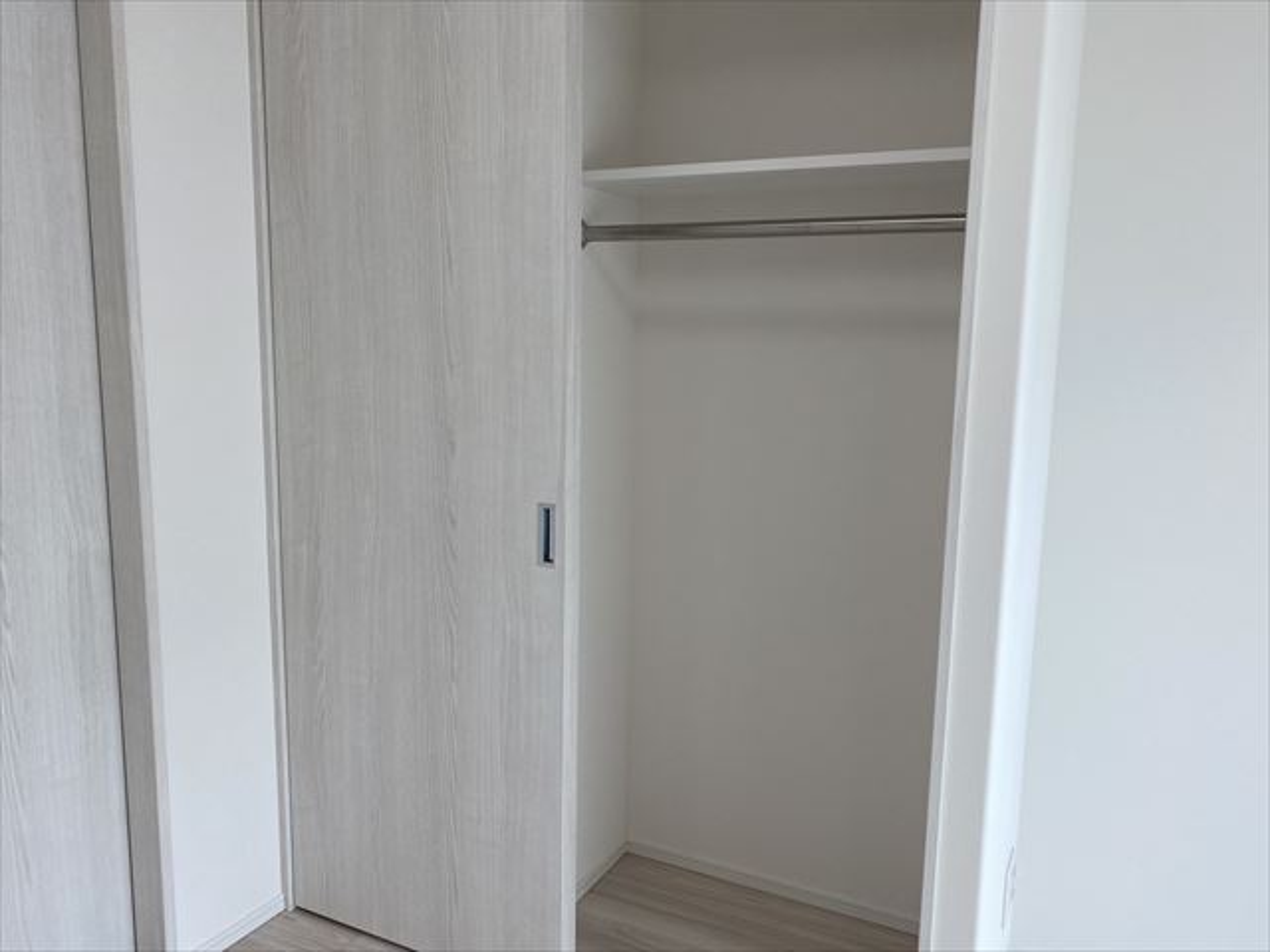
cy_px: 476
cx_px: 635
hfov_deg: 67.3
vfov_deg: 53.1
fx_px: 954
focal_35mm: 26
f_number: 1.8
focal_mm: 4.25
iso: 32
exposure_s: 1/373
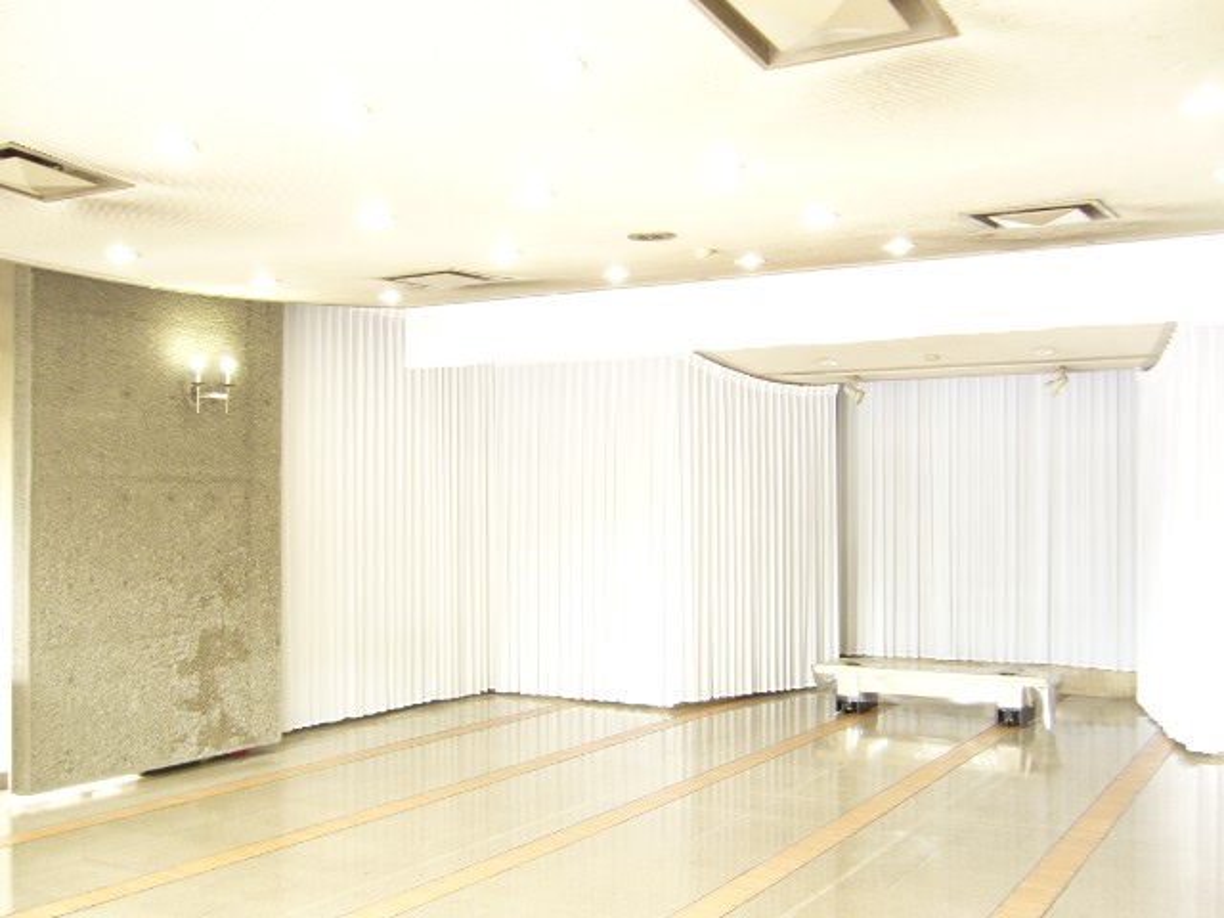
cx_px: 612
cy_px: 459
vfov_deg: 39.7
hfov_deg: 51.4
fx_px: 1273
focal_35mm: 36
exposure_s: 1/8
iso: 80
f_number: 2.8
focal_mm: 5.8
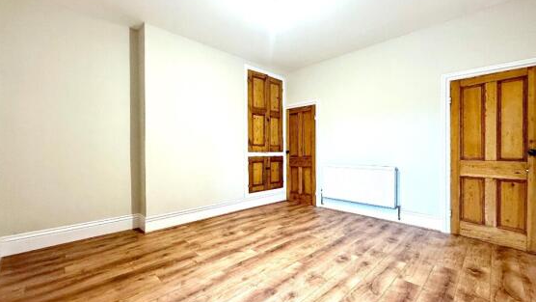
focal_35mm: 16
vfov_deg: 67.1
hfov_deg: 99.3
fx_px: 227
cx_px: 277
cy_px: 154
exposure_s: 1/50
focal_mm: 2.22
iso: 400
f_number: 2.2
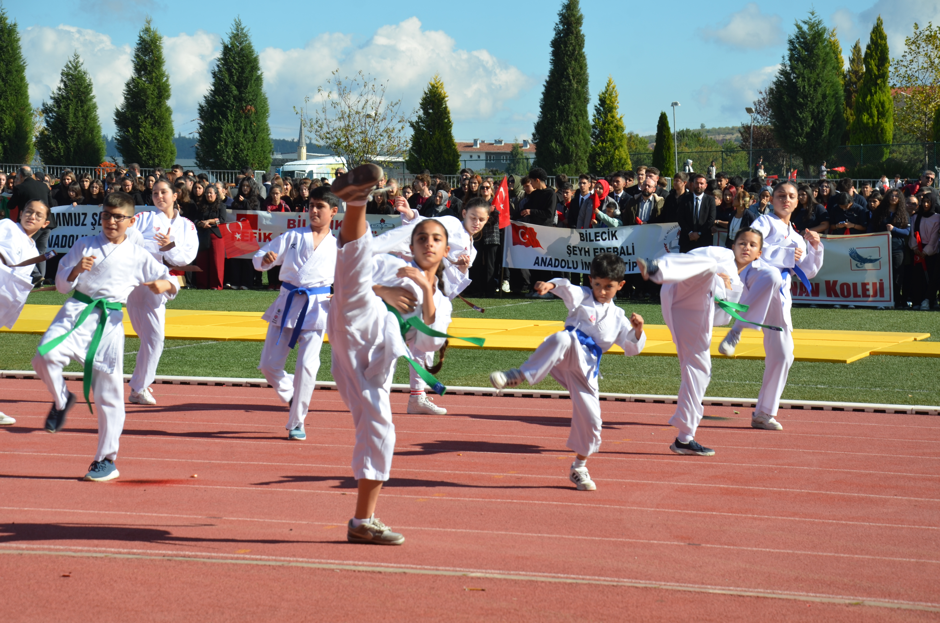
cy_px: 312
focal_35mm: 105
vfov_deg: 13.0
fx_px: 2736
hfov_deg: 19.5
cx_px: 470
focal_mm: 70
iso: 100
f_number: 8
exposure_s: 1/250
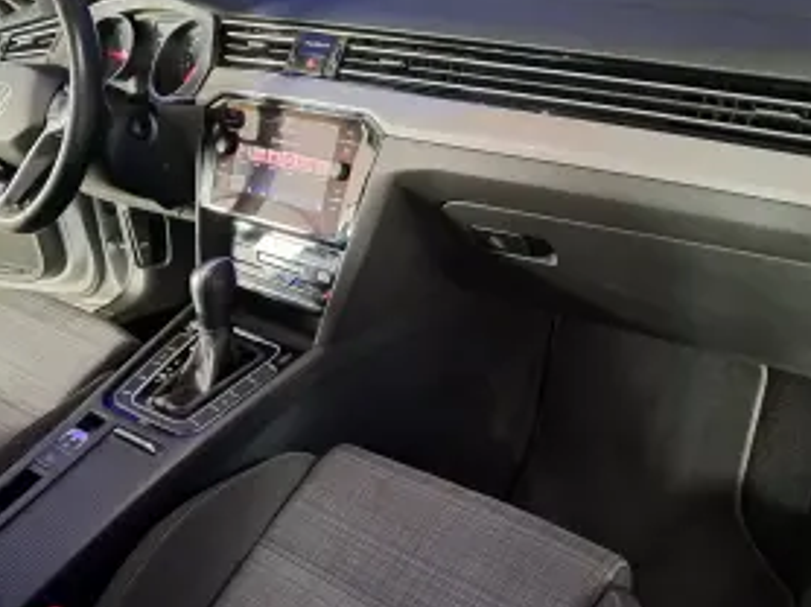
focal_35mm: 35
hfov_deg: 52.6
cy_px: 336
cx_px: 429
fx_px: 819
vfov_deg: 40.6
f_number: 1.8
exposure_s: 1/20
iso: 1250
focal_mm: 4
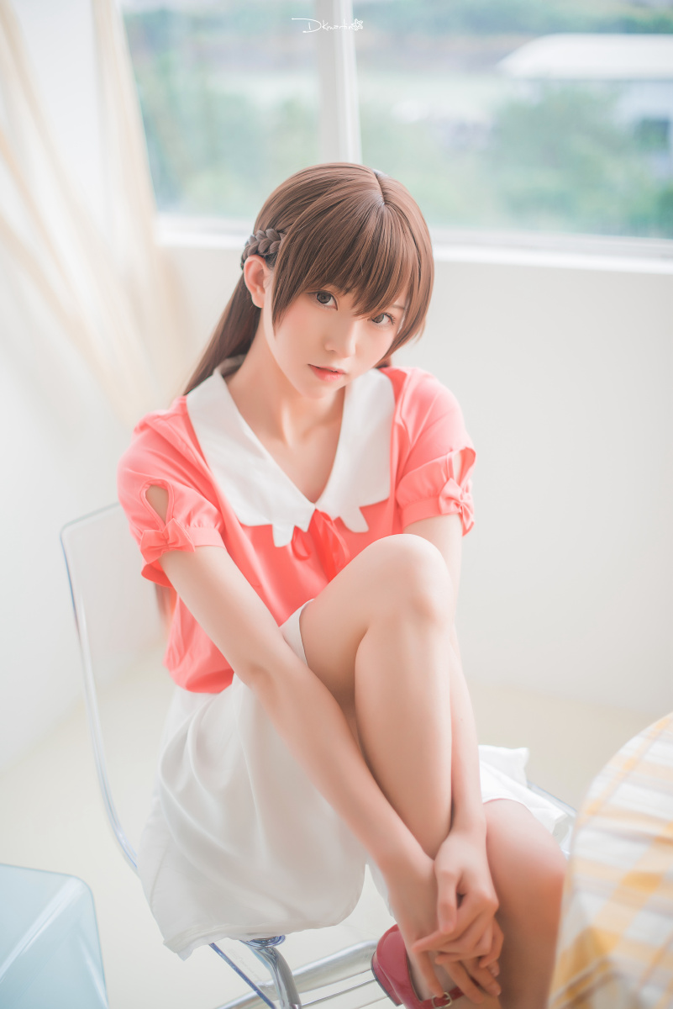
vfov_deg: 39.6
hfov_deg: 27.0
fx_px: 1401
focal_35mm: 50
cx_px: 336
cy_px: 504
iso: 100
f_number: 1.8
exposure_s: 1/640
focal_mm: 50
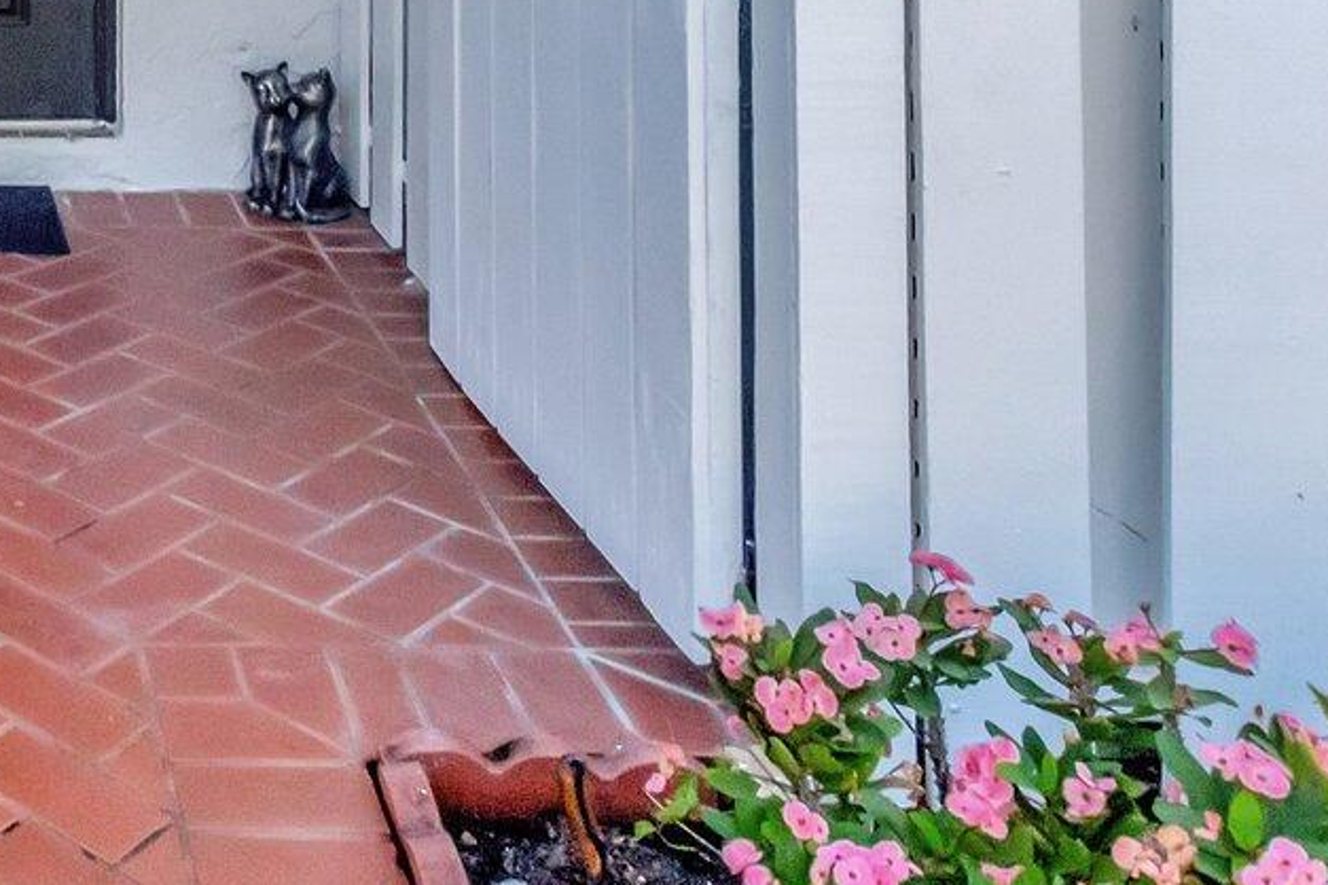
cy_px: -378
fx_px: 1807
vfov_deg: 23.1
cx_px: -131
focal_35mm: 49
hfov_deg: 34.8
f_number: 8
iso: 1000
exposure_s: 1/1250
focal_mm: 10
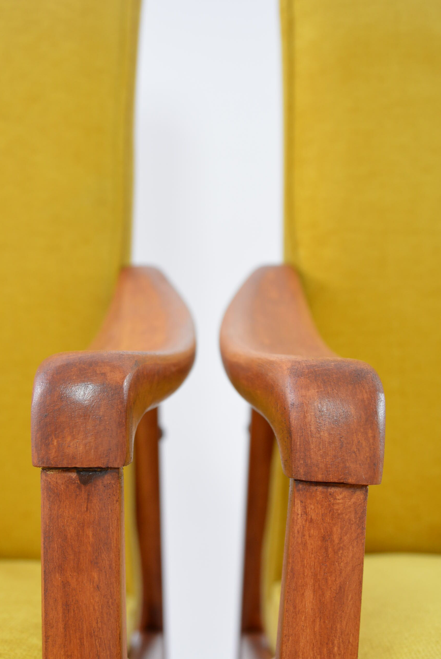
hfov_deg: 22.1
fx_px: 1130
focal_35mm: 62
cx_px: 211
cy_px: 353
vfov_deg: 32.6
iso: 500
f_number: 5.6
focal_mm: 35
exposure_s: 1/60
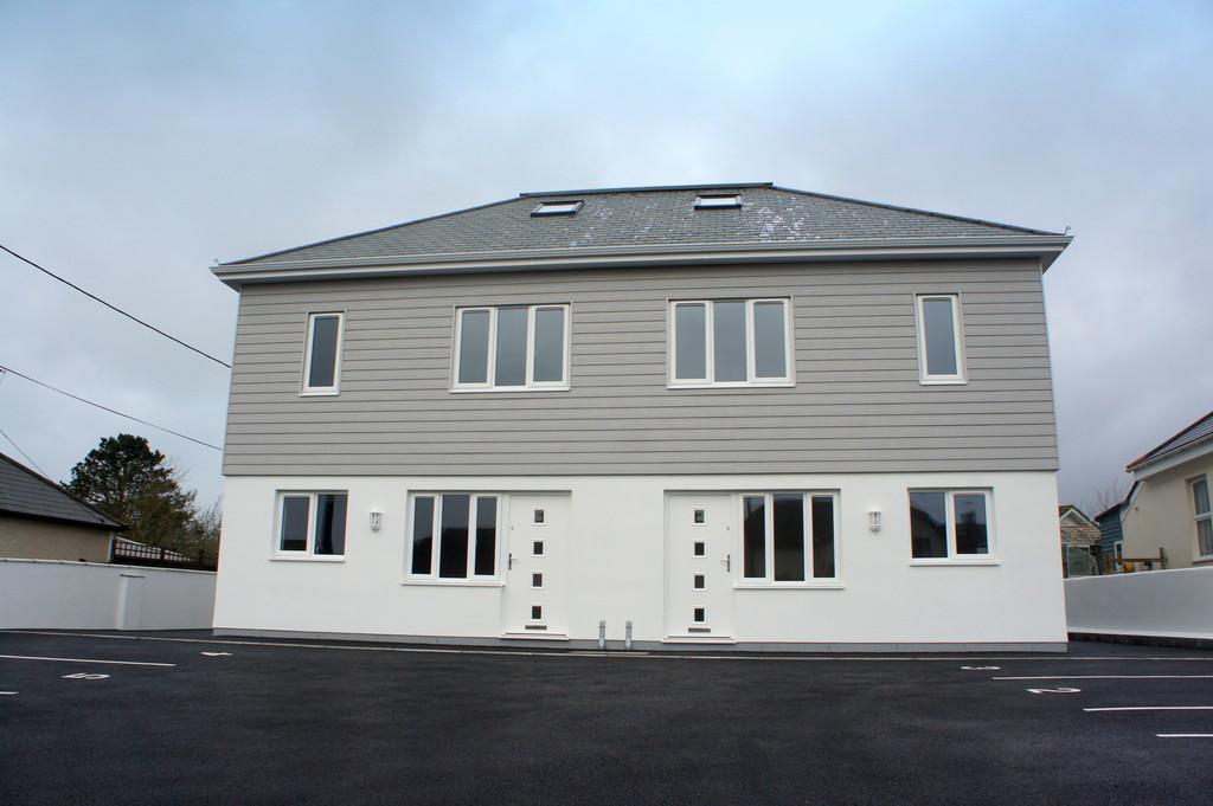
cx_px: 606
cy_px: 403
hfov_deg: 67.4
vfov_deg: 47.9
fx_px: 909
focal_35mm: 27
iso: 400
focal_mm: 18
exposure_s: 1/250
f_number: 6.3
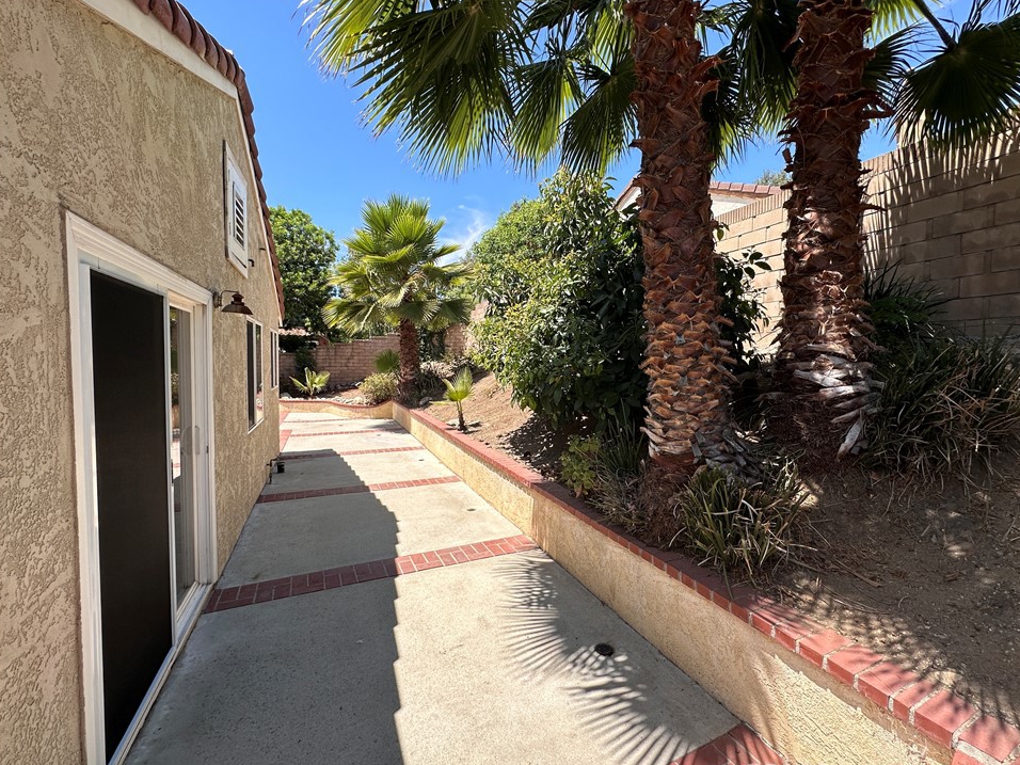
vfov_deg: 81.7
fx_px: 442
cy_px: 379
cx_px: 537
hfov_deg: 98.1
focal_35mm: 15
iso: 40
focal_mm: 2.22
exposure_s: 1/997
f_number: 2.2
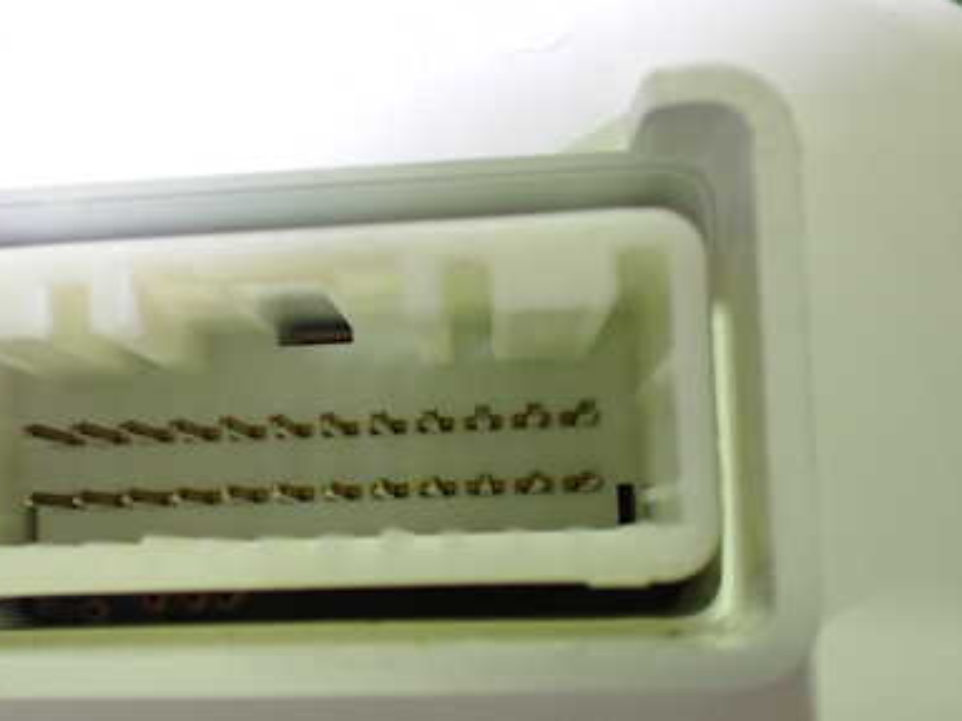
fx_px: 1306
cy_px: 457
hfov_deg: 40.0
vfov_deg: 30.7
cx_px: 324
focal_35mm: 47
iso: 800
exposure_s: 1/125
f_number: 2.3
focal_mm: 5.4
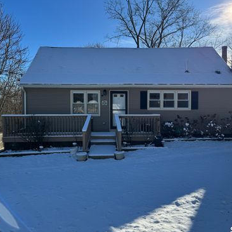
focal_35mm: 29
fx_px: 220
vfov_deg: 55.6
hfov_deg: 55.6
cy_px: 116
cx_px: 119
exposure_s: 1/4310
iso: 80
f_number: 1.78
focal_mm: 6.76
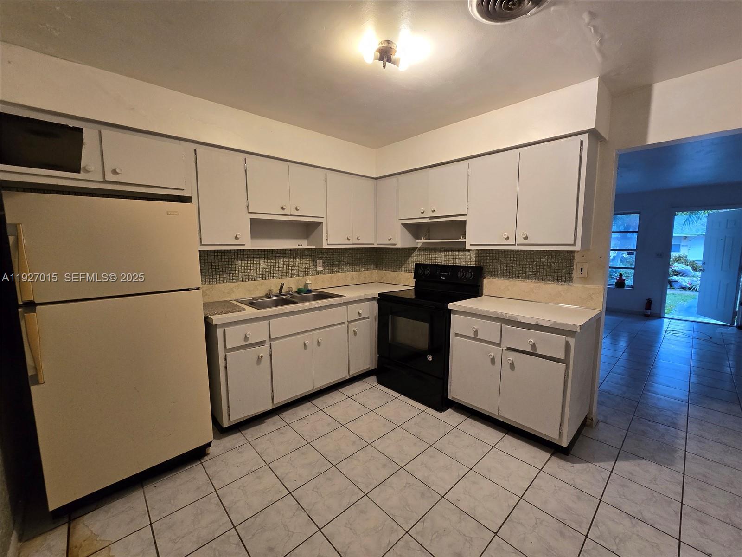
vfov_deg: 89.9
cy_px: 278
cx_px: 371
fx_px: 279
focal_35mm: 13
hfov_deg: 106.2
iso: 200
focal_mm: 2.2
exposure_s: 1/60
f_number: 2.2
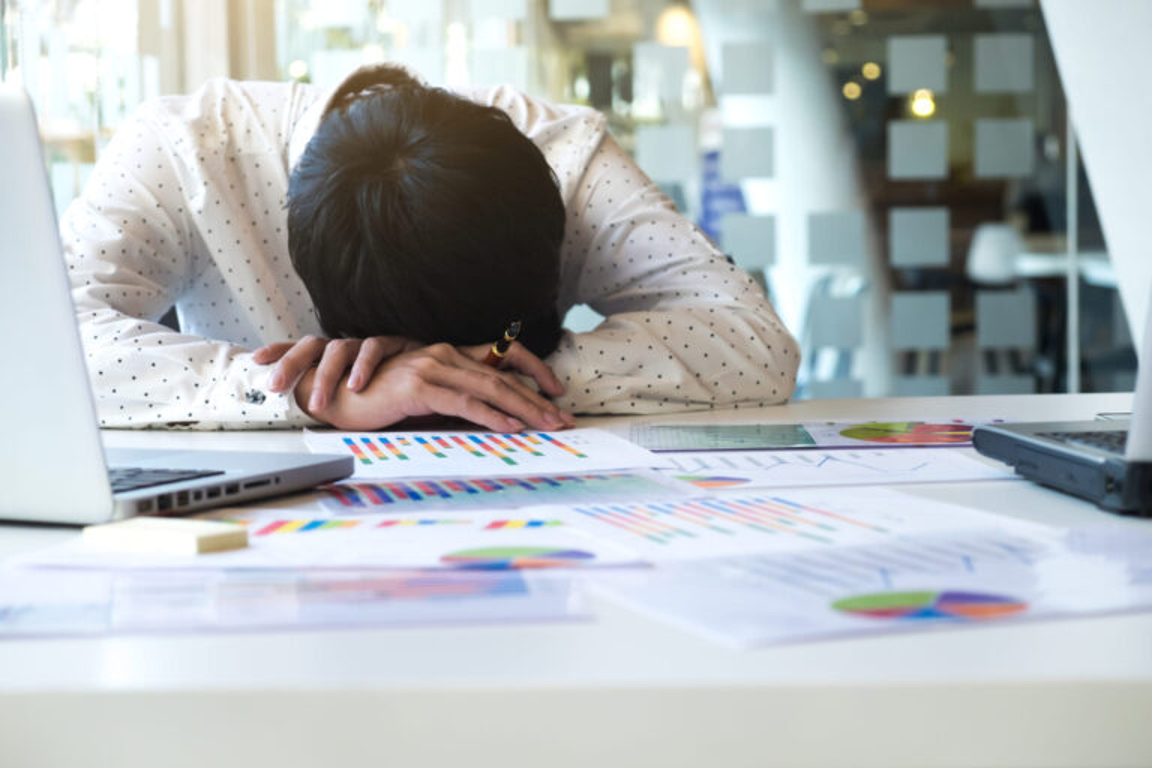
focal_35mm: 76
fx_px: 2432
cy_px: 384
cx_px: 576
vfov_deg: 17.9
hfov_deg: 26.7
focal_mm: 50.5
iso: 800
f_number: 4
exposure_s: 1/125
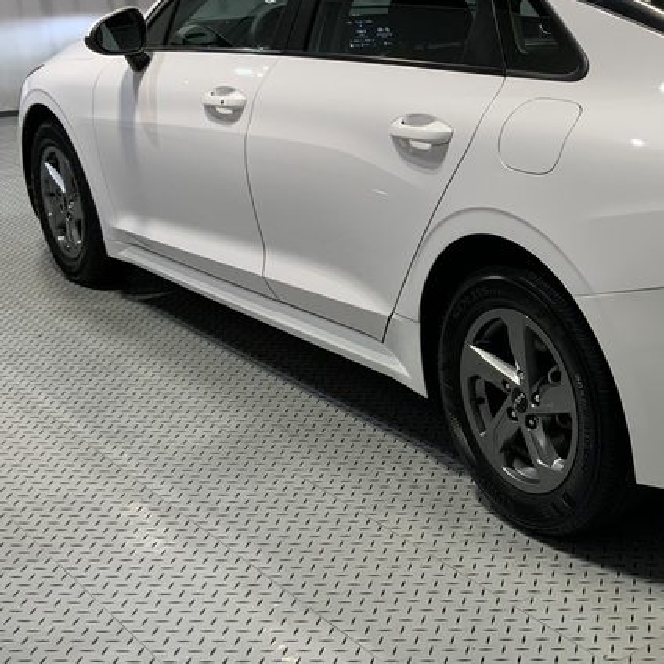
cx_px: 651
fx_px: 1259
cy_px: 302
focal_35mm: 58
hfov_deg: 27.9
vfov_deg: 29.5
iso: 64
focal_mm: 3
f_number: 1.8
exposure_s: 1/120
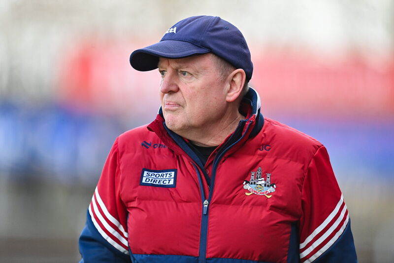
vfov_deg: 2.7
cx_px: 197
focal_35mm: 500
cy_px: 132
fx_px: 5471
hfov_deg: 4.1
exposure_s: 1/2000
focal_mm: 500
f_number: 4
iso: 1400
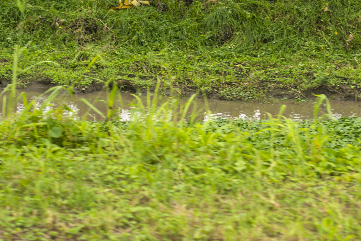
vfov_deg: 10.8
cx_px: 214
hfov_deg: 16.2
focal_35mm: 126
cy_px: -2
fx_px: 1264
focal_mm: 55
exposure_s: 1/1000
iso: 100
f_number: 2.5
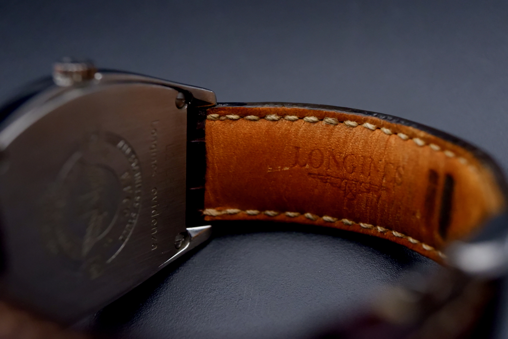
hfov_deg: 38.9
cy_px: 170
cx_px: 254
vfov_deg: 26.5
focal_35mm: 51
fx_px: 720
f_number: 5.6
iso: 6400
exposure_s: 1/4000
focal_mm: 34.3
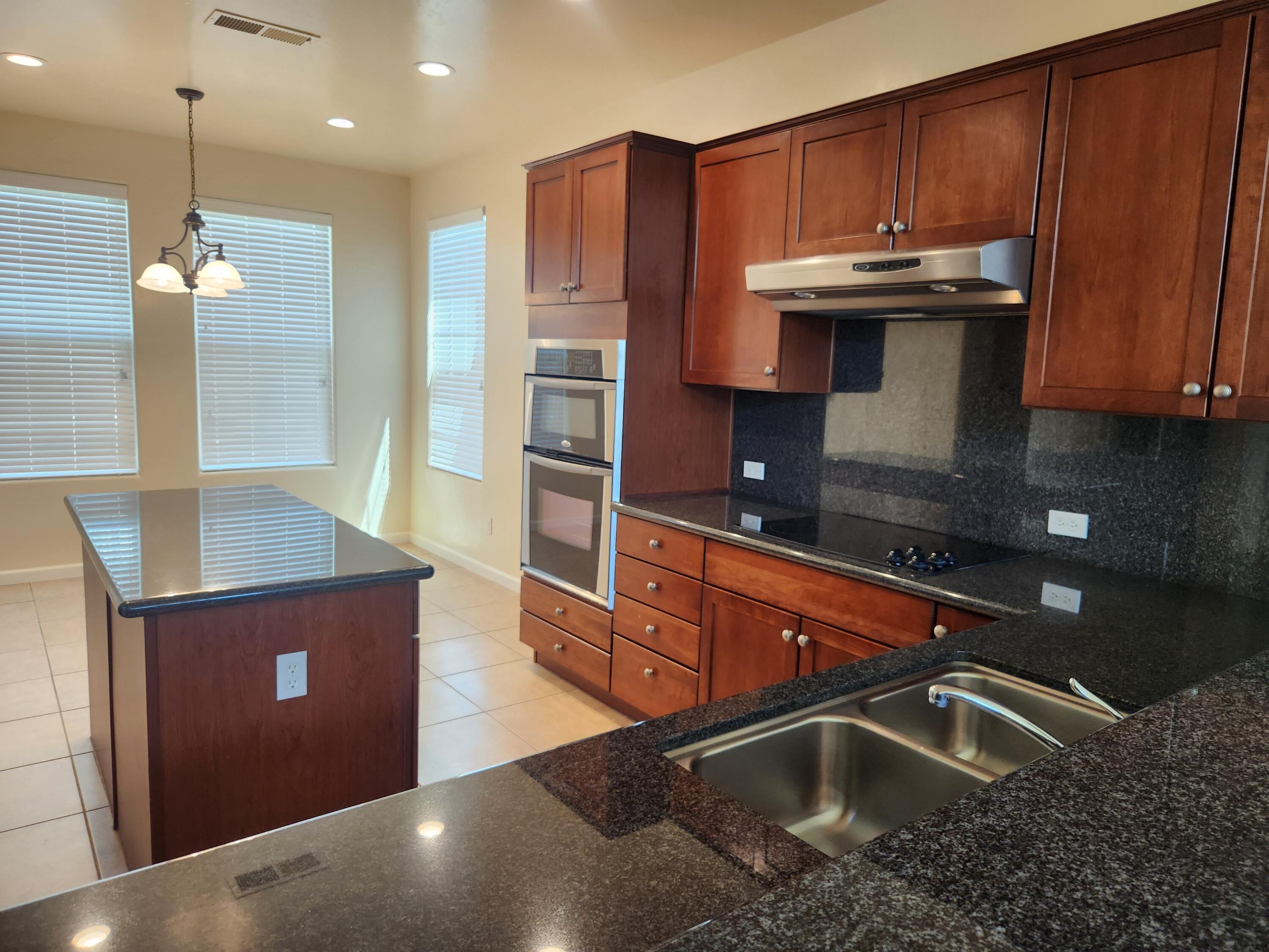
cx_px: 634
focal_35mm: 23
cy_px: 476
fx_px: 843
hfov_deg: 73.9
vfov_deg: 58.9
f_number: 1.8
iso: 200
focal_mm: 5.4
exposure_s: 1/120
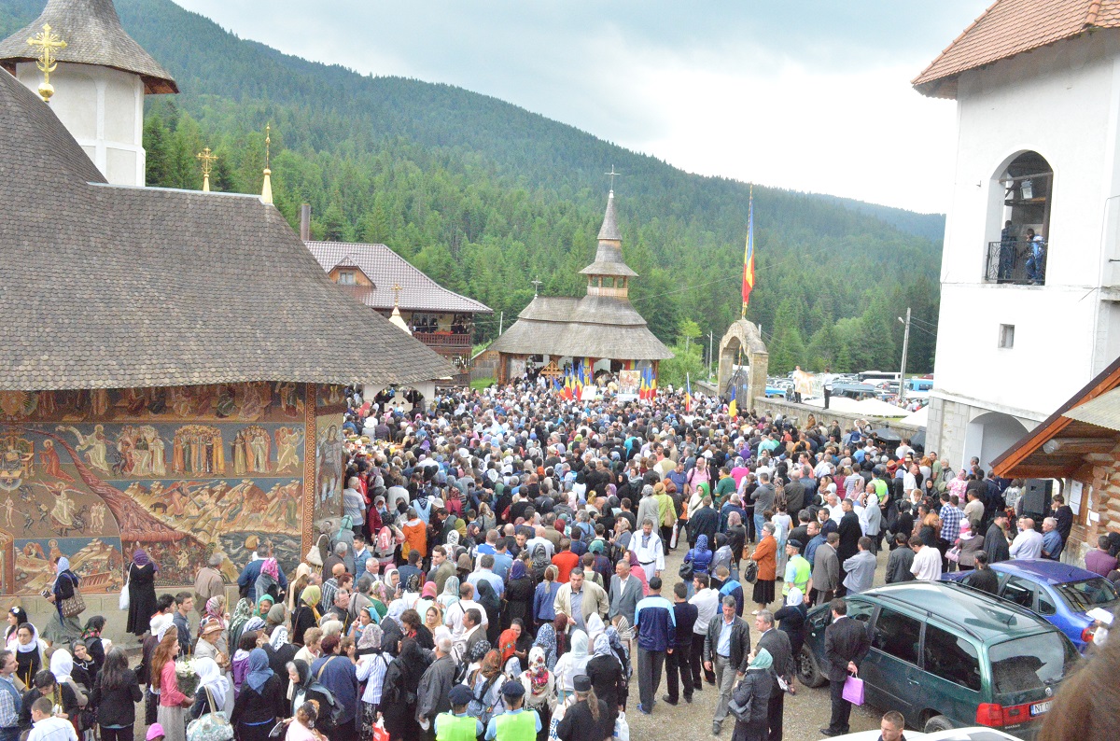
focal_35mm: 30
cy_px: 370
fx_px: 931
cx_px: 560
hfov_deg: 62.0
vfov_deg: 43.4
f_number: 13
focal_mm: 20
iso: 6400
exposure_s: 1/640
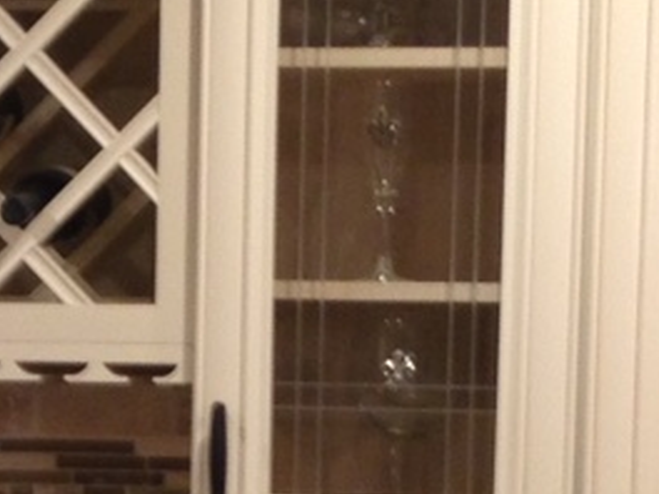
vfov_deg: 6.8
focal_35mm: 216
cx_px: 102
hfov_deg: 9.1
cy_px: 748
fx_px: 4112
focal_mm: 4.28
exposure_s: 1/20
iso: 80
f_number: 2.4
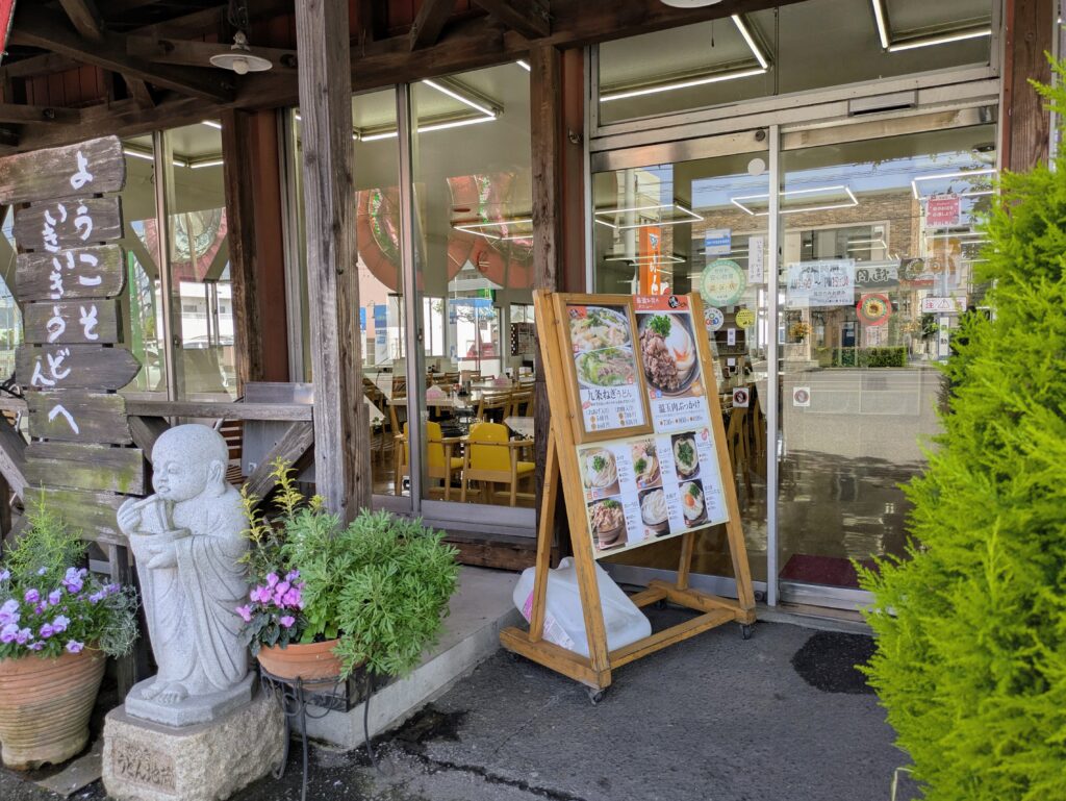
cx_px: 533
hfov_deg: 69.4
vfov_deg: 54.9
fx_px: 770
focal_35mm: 25
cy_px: 400
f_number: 1.89
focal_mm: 5.43
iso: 44
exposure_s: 1/494
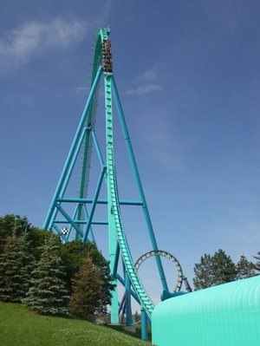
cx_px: 130
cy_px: 173
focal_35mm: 39
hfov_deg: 36.9
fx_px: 390
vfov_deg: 47.8
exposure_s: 1/500
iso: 100
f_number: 3.5
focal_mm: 14
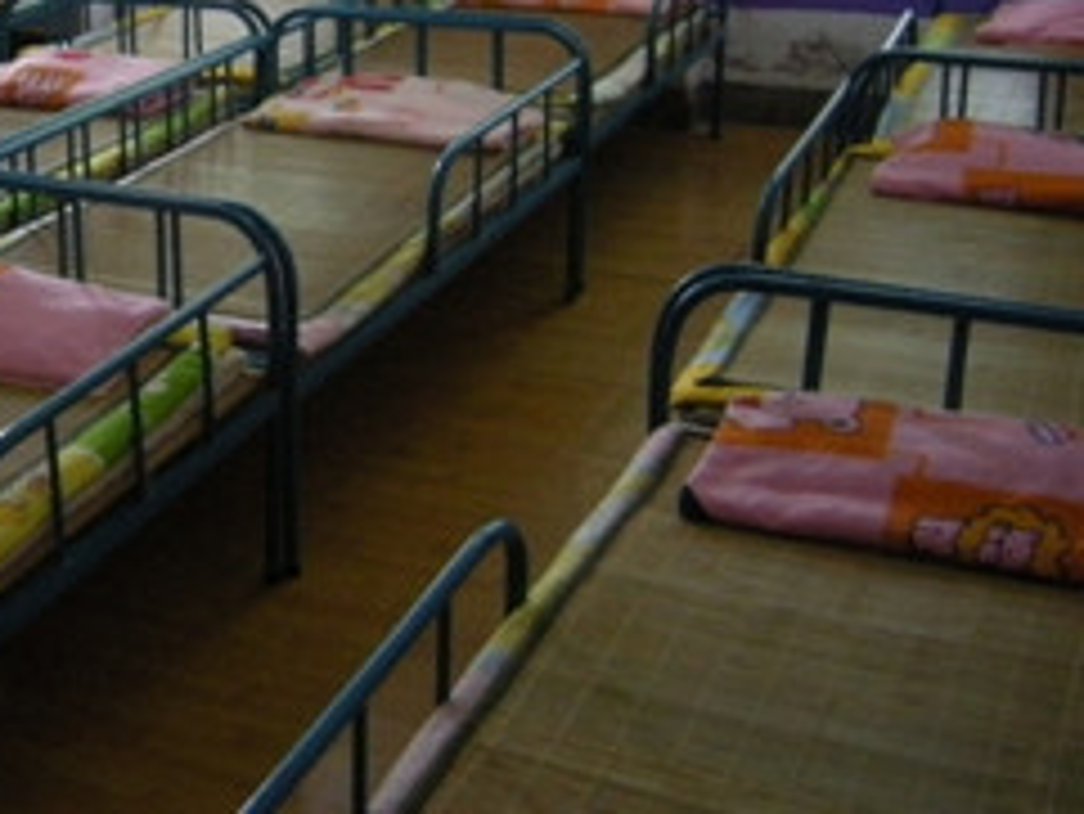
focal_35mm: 58
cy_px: 182
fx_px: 1817
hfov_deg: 31.5
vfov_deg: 24.9
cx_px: 85
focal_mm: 4.7
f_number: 2.8
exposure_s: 1/45.1
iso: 400
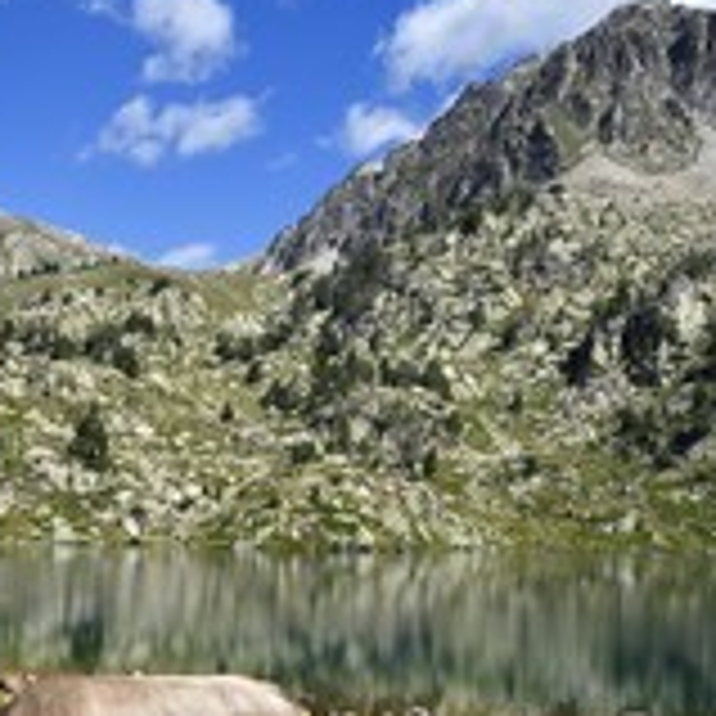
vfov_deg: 26.8
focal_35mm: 63
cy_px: 567
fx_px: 1474
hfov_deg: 26.1
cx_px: 25
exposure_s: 1/250
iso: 200
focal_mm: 28
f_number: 13
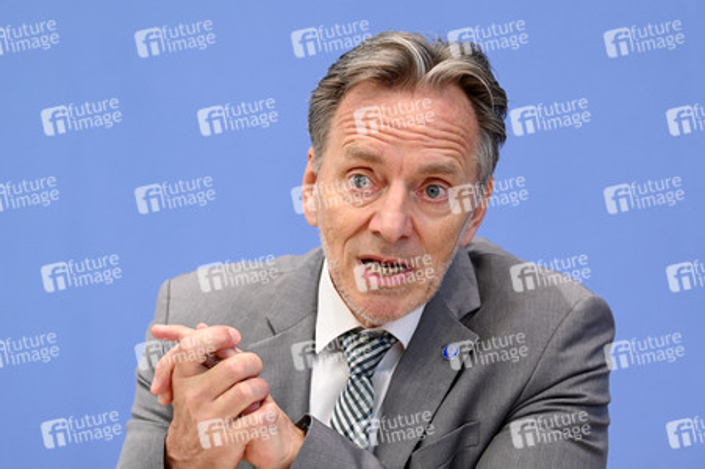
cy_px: 234
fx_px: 2642
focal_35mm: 135
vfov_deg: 10.1
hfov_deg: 15.2
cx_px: 352
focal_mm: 135
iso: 3200
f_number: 5.6
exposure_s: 1/400
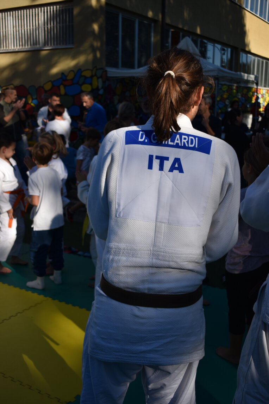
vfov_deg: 47.9
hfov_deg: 33.0
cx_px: 134
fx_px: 454
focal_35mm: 40
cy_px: 202
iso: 100
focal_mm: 27
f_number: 4.5
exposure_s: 1/1000
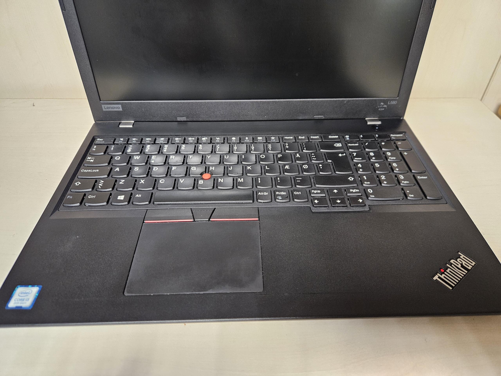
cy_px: 188
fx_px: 333
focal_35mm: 23
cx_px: 250
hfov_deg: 73.9
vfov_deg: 58.9
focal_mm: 5.4
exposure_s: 1/50
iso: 500
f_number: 1.8
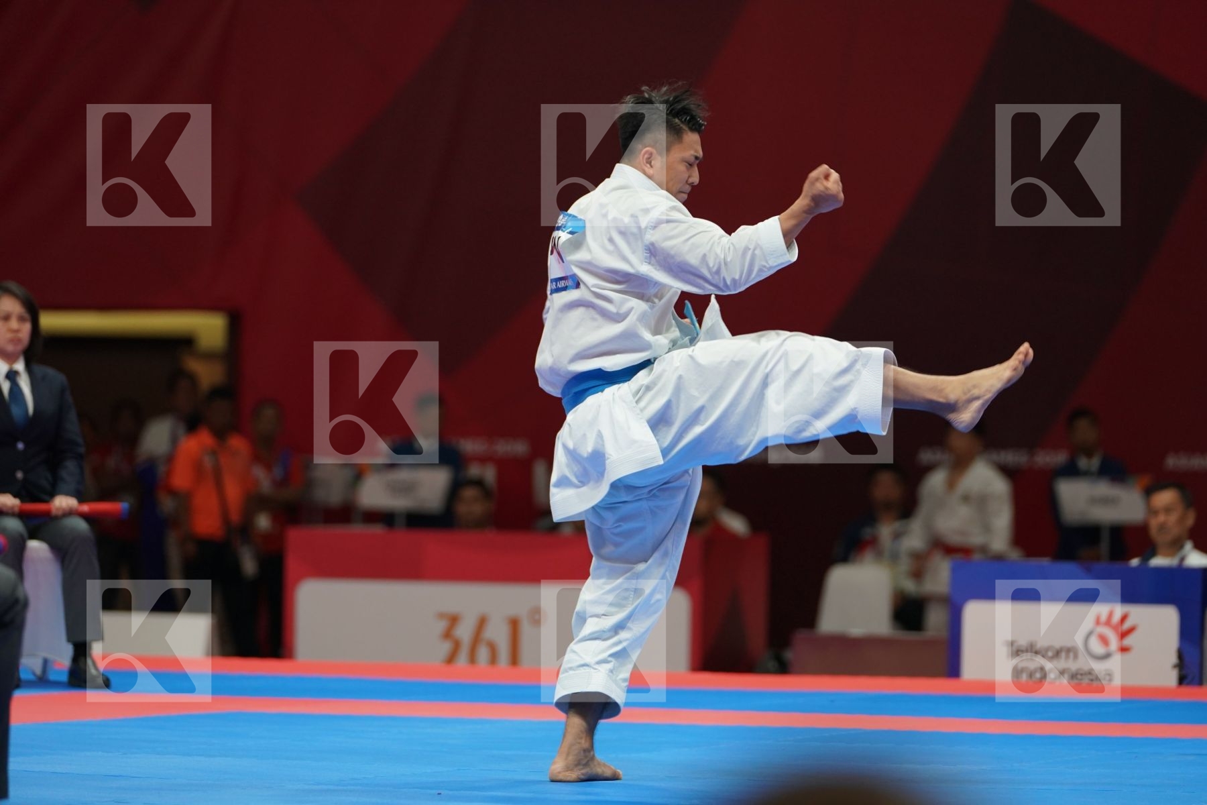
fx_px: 6940
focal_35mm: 207
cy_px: 402
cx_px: 604
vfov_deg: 6.6
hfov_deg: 9.9
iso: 1250
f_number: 4
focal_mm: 207
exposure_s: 1/500
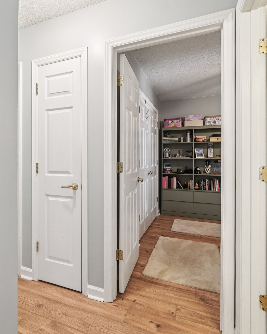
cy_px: 161
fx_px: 217
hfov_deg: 61.5
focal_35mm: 22
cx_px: 87
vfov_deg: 75.0
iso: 400
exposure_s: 1/8
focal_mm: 10
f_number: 8
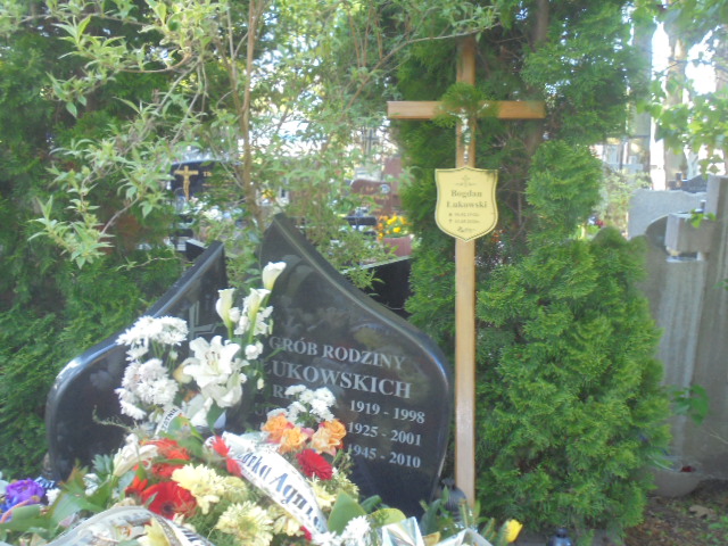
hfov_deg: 49.0
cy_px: 273
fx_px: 799
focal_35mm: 38
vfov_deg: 37.7
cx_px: 364
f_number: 4.2
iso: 200
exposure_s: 1/30
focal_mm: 6.9
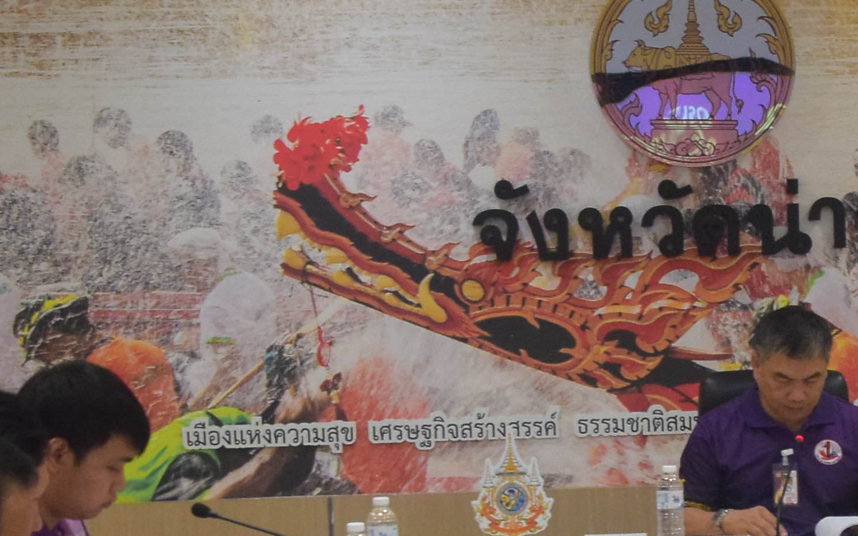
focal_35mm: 102
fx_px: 2385
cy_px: 578
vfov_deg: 12.6
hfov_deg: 20.1
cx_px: 730
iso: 2000
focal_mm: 22
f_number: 5
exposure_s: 1/125
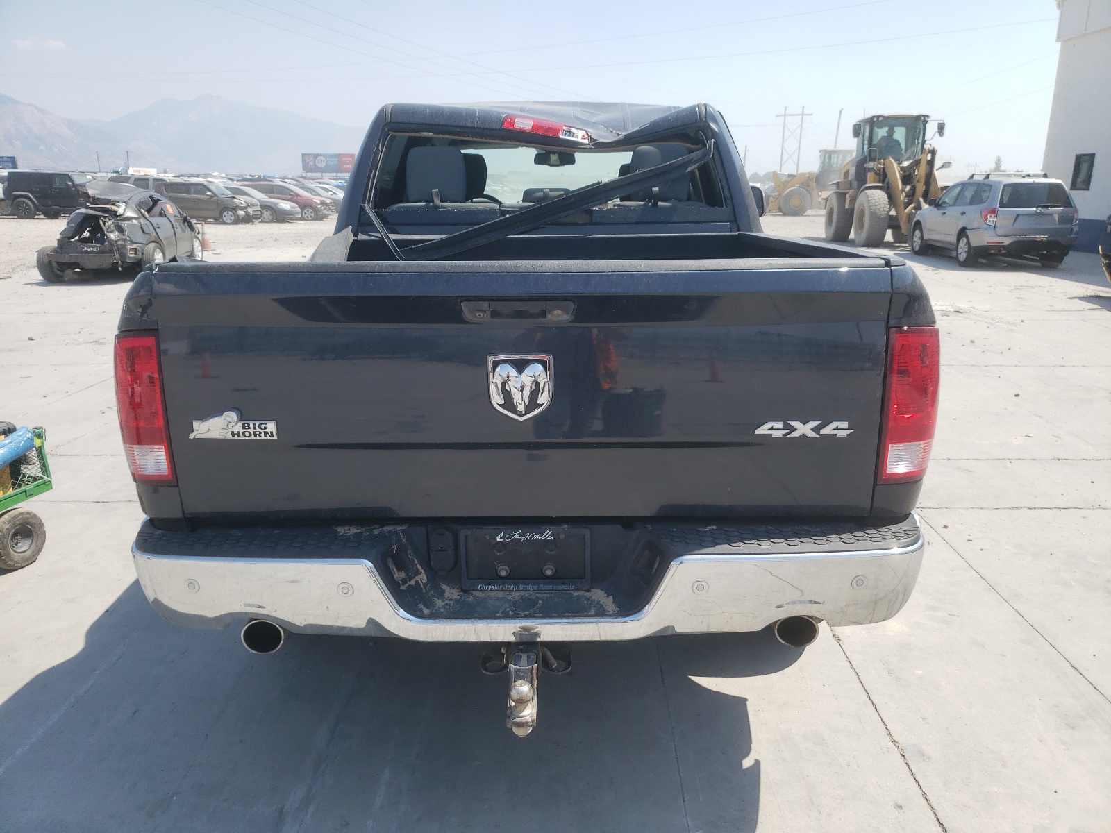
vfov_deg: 53.1
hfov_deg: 67.3
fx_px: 834
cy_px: 416
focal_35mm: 26
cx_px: 556
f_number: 1.5
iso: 50
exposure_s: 1/2000
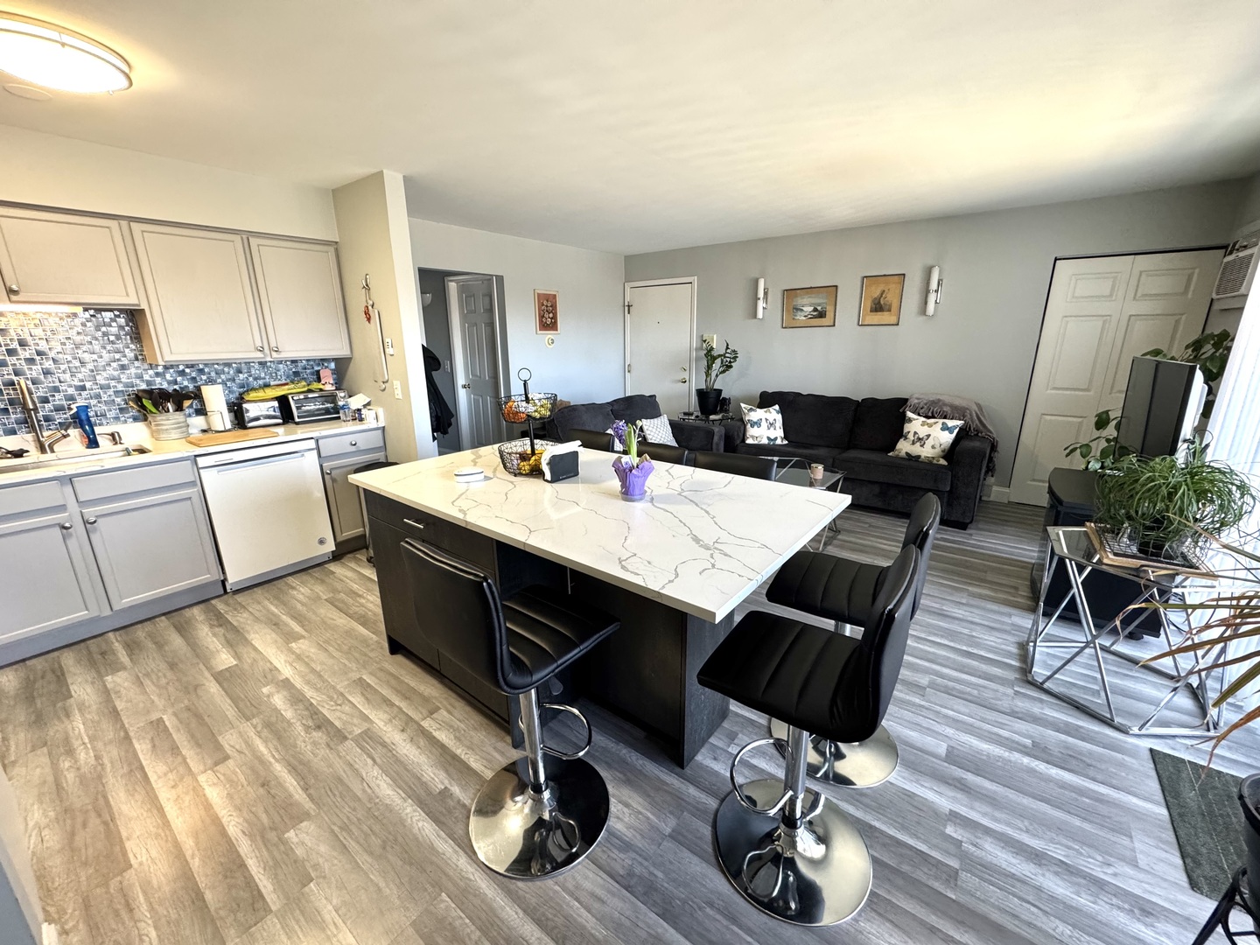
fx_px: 510
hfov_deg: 102.1
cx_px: 630
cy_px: 472
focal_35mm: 14
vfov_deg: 85.7
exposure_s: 1/60
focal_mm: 2.22
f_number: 2.2
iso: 250
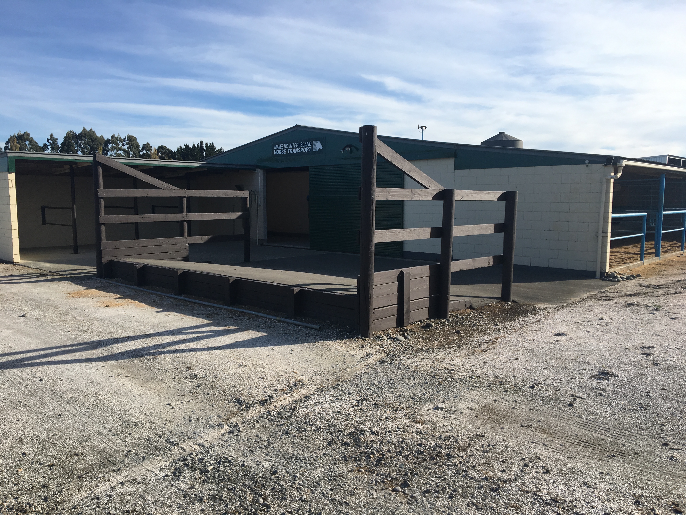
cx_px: 343
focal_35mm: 29
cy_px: 258
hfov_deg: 61.7
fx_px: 575
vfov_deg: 48.2
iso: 25
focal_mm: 4.15
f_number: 2.2
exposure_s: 1/1832
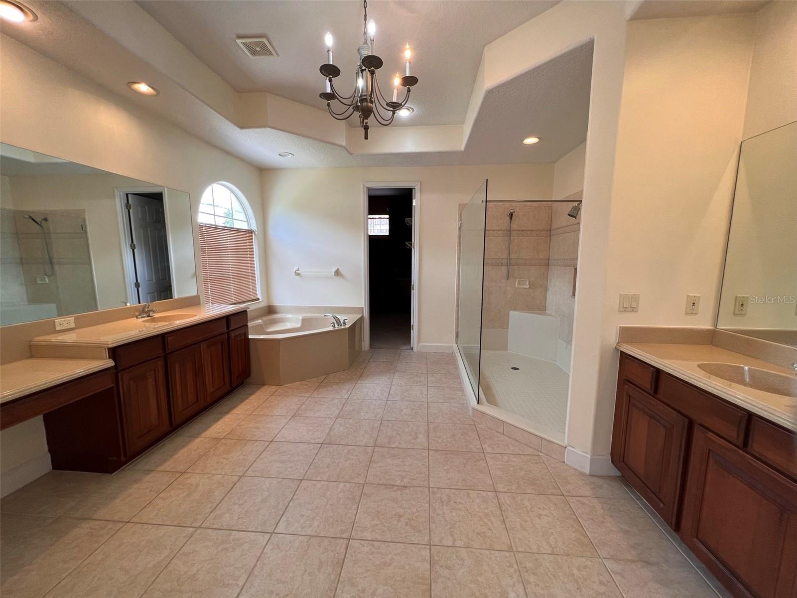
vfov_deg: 89.9
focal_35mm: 13
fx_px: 299
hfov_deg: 106.2
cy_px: 299
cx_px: 398
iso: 80
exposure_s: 1/120
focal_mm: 1.57
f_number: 1.8
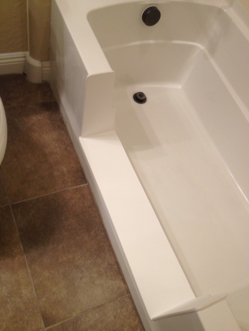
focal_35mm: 35
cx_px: 124
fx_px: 336
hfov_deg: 40.7
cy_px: 166
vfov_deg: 52.6
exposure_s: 1/20
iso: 100
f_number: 2.4
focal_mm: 4.28
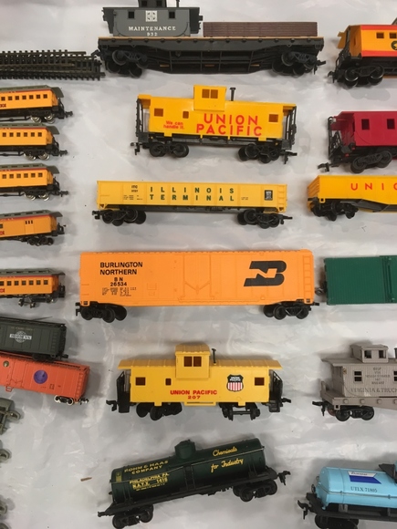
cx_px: 198
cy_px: 264
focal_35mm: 29
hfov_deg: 48.2
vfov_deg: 61.7
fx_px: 443
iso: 50
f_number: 2.2
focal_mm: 4.15
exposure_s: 1/30
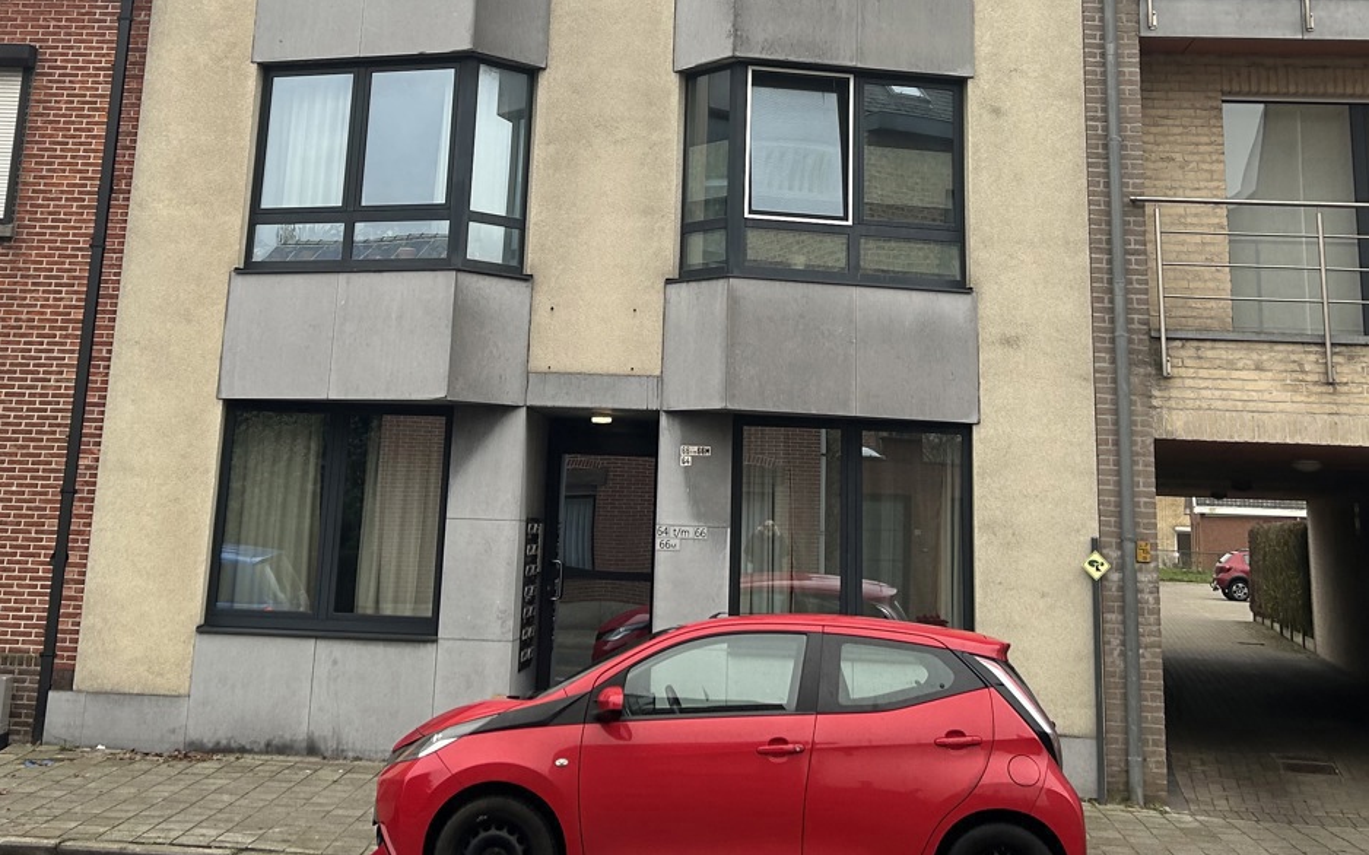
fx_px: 1753
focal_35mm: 47
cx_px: 671
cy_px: 53
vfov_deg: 26.3
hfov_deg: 42.6
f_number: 1.5
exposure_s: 1/666
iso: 50
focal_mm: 5.7
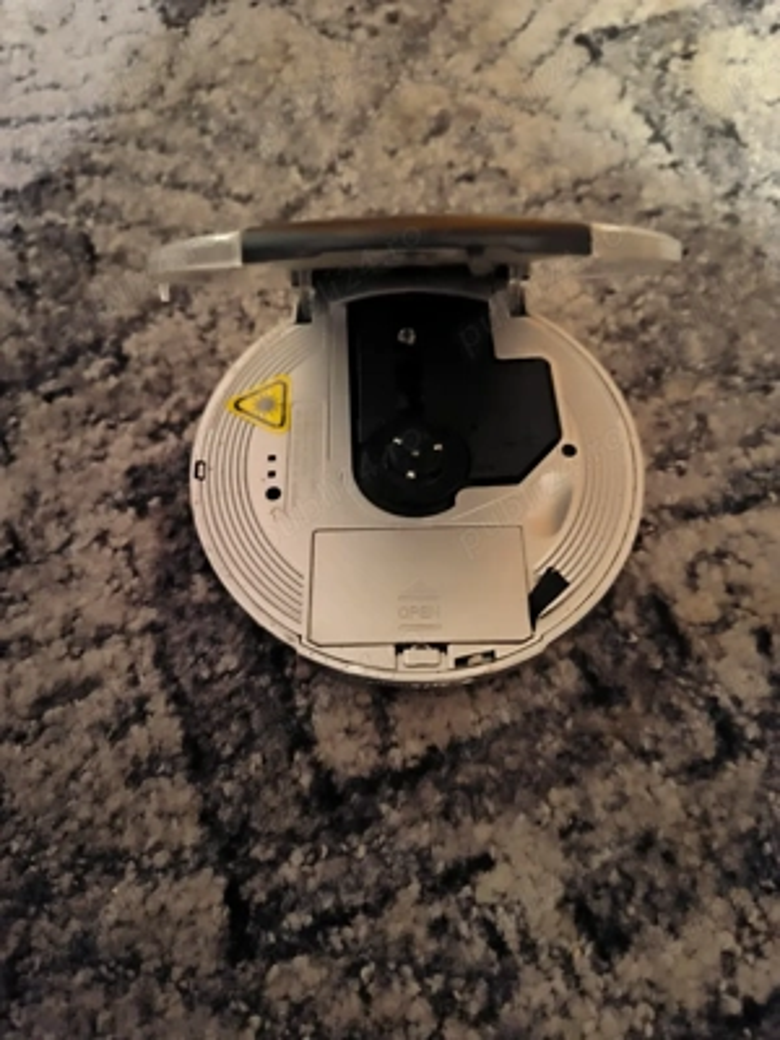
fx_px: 721
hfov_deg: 56.8
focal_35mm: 24
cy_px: 520
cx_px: 390
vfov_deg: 71.6
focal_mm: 5.24
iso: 5879
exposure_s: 1/14.3
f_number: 1.7
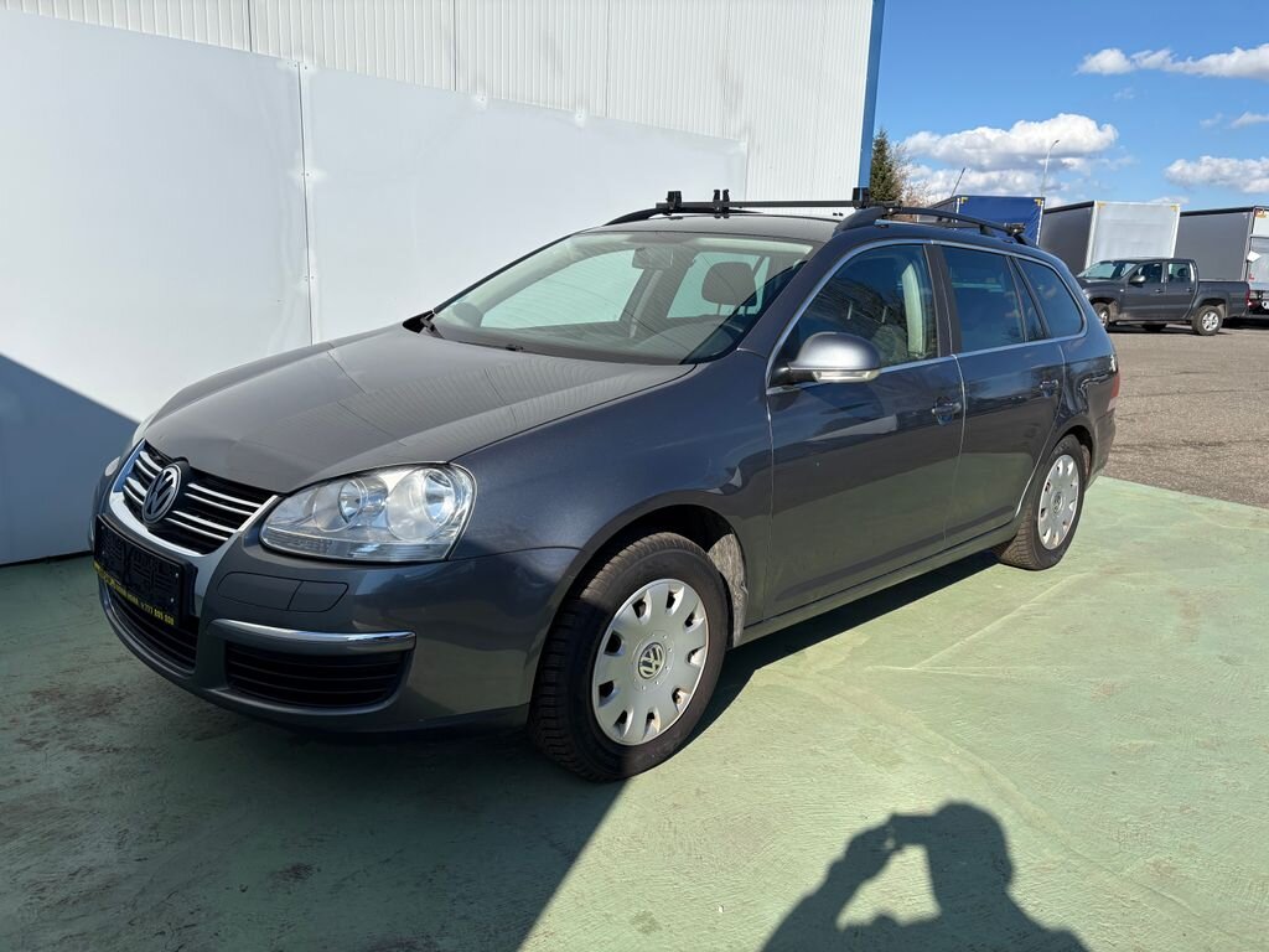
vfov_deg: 53.1
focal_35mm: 26
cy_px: 476
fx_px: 953
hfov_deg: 67.3
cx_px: 634
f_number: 1.6
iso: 50
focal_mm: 5.96
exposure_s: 1/4065
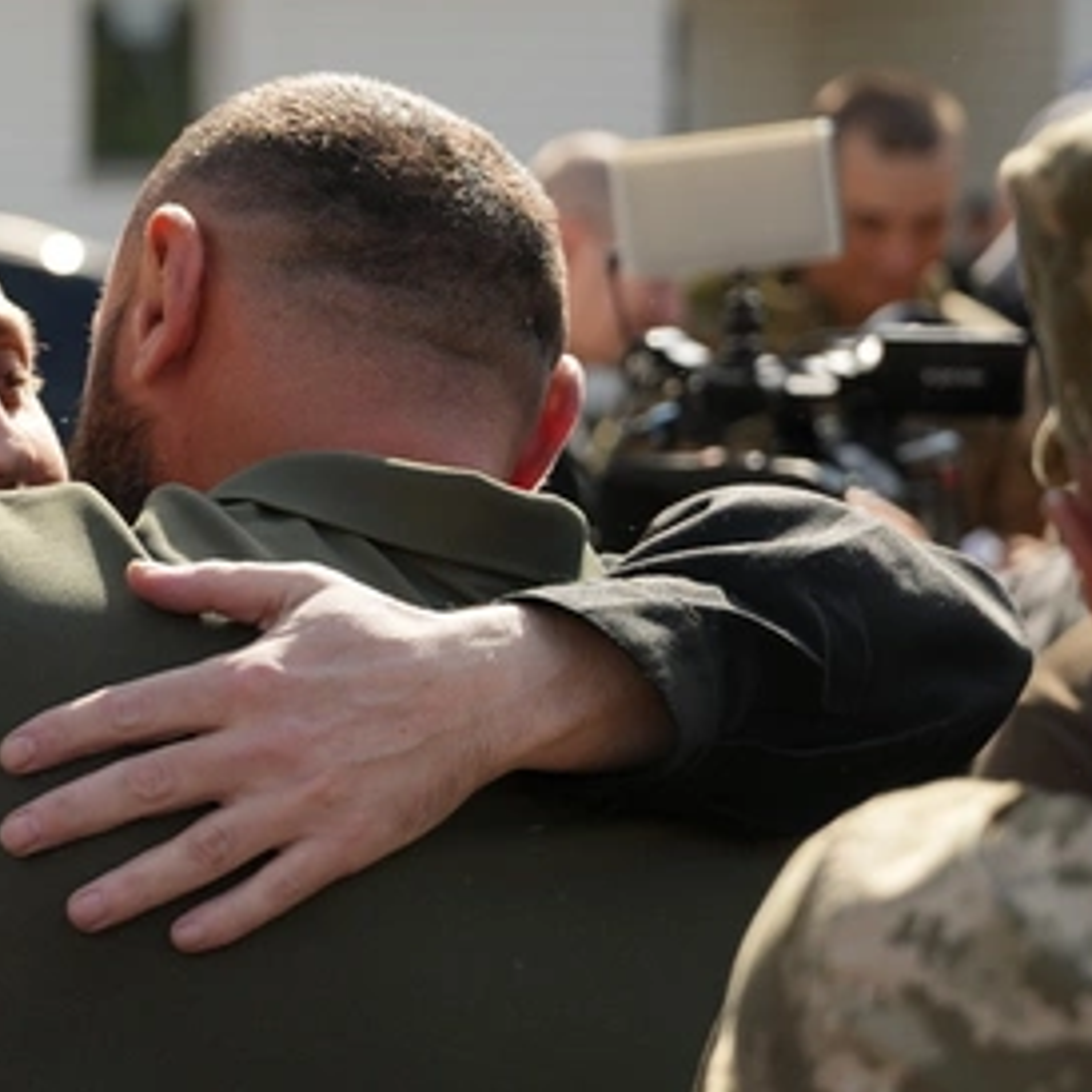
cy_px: 460
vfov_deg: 12.4
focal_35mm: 141
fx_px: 5032
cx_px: -112
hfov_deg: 12.2
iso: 250
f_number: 4
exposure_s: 1/1600
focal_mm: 70
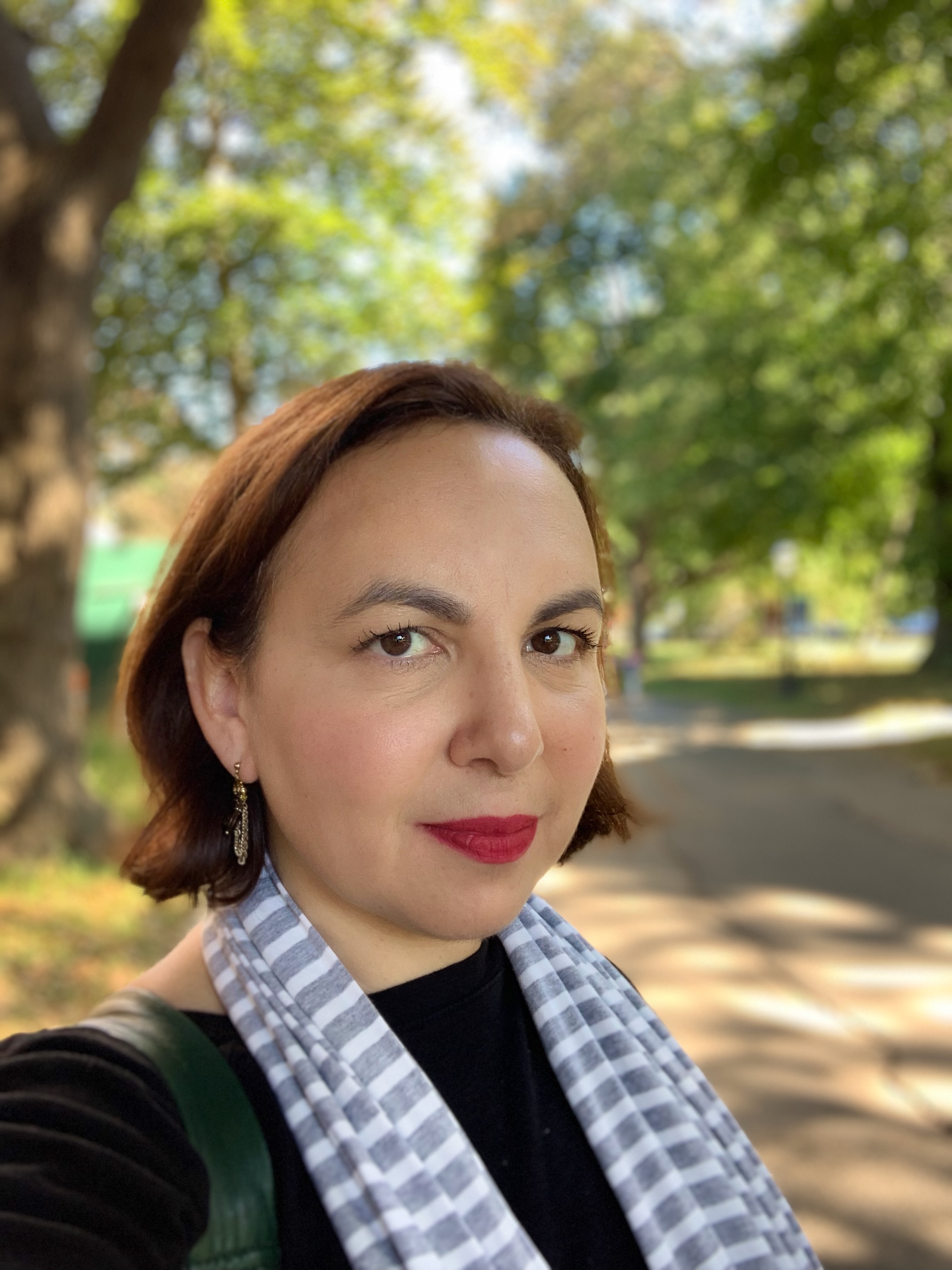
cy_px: 635
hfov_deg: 44.2
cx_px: 476
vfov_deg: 56.8
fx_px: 1173
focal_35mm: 32
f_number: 2.2
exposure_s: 1/80
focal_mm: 2.87
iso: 64
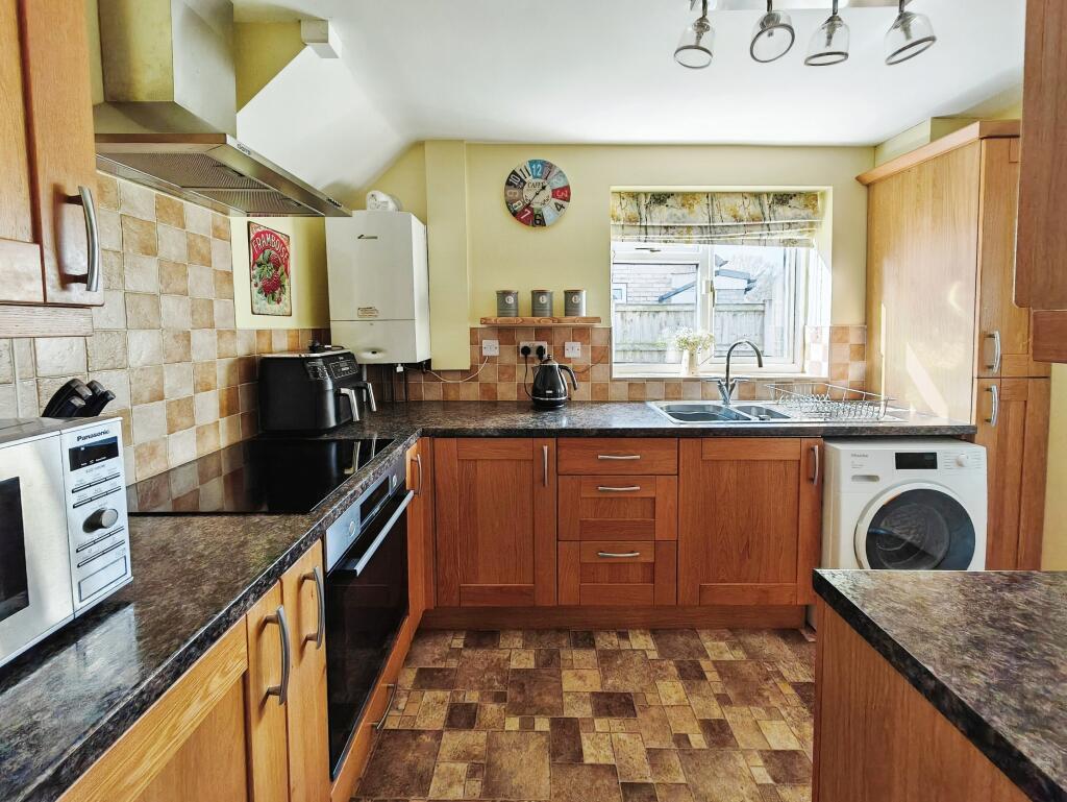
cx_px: 534
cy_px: 401
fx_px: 401
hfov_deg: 106.2
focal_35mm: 13
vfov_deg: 90.0
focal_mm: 1.82
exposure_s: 1/46
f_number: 2
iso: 100
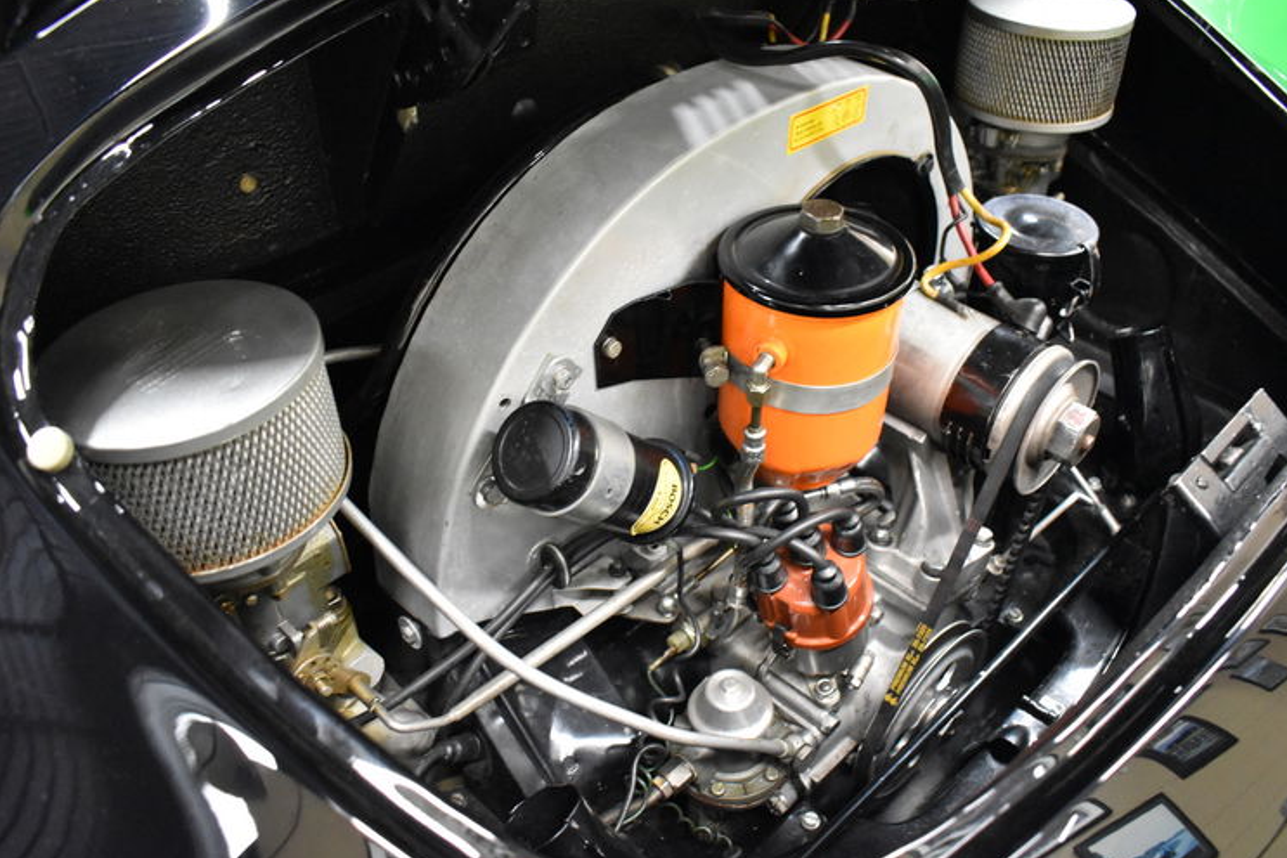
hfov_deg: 60.3
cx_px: 663
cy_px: 435
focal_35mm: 31
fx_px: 1108
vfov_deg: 42.3
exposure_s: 1/30
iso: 5600
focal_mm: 20
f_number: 3.5
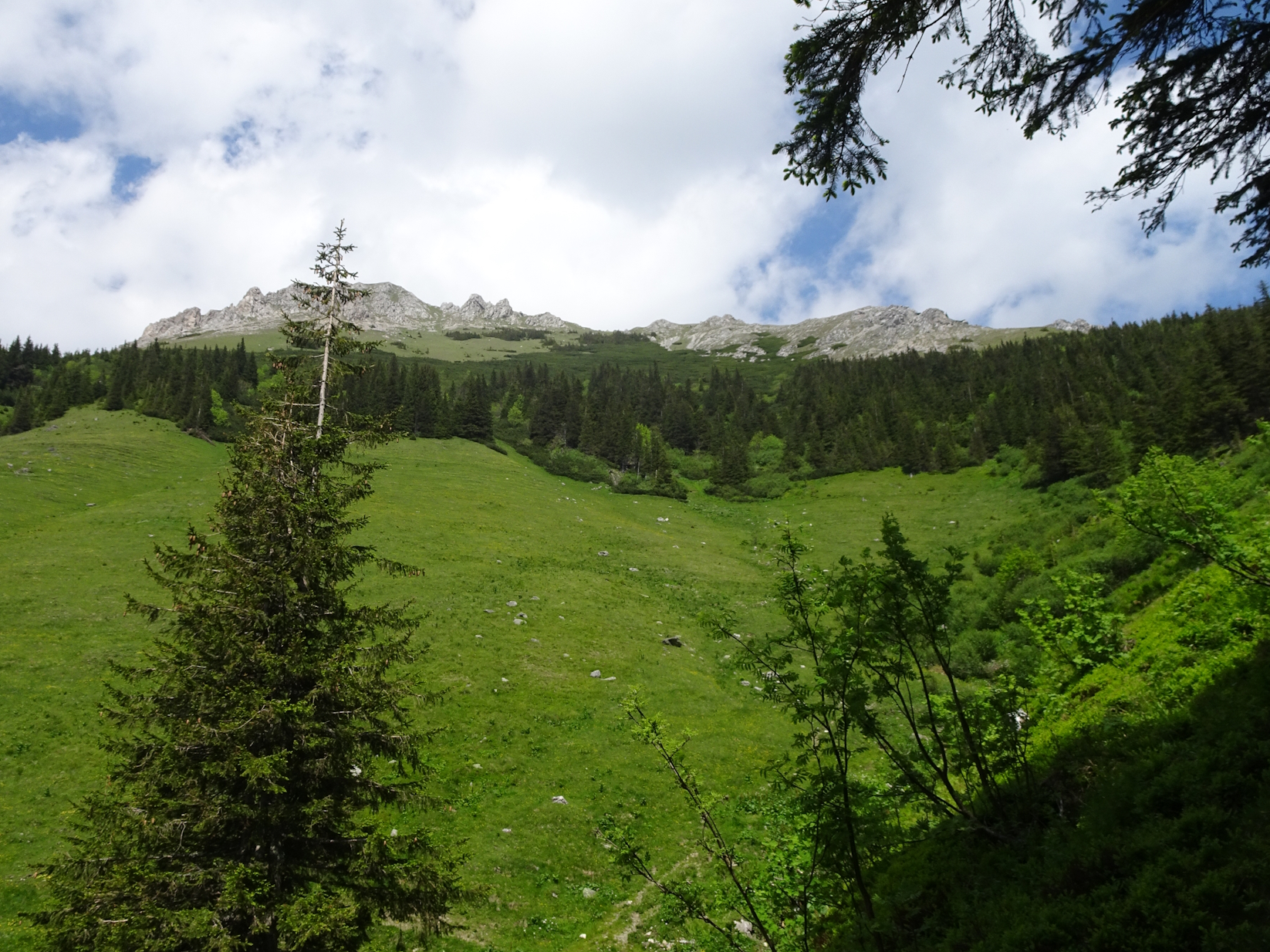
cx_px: 535
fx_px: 1027
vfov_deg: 49.7
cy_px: 476
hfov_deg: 63.1
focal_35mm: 28
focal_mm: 4.1
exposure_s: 1/1000
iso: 80
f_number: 3.5
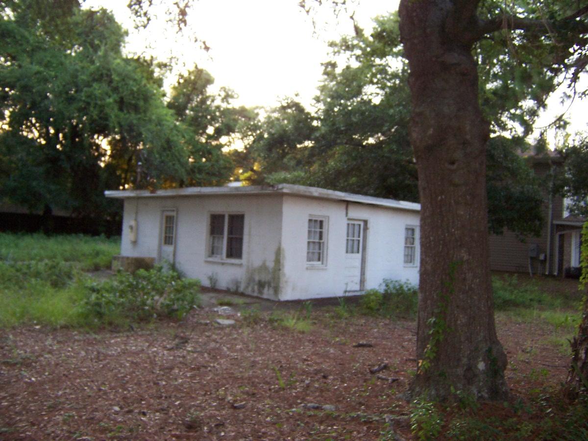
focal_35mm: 33
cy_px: 220
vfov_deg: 42.9
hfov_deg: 55.4
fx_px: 561
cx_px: 294
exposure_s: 1/60
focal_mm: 5.5
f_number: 2.8
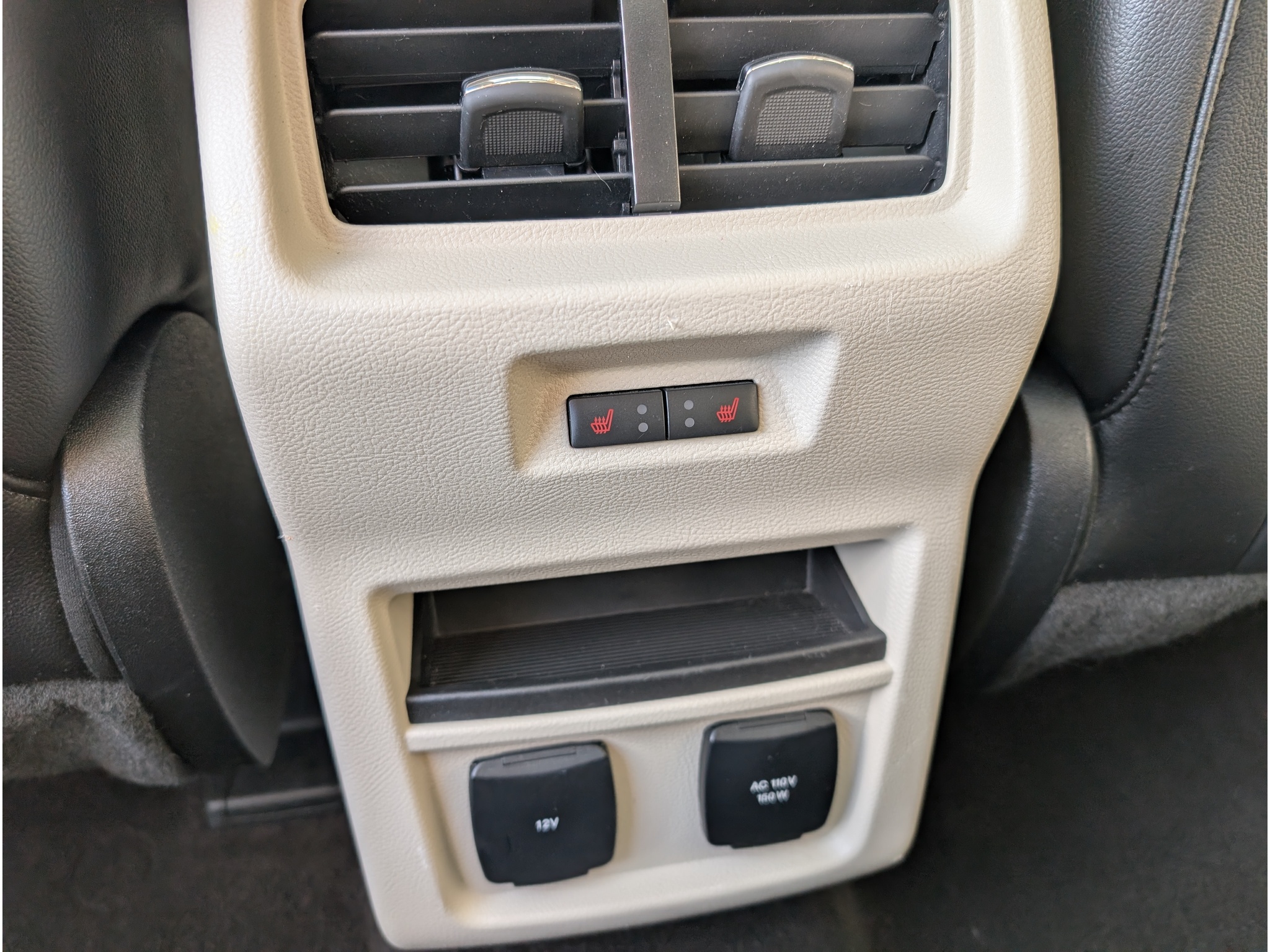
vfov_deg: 56.8
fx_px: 881
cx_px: 635
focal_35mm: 24
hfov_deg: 71.6
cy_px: 476
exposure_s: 1/36.5
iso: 31
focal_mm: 6.9
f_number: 1.68
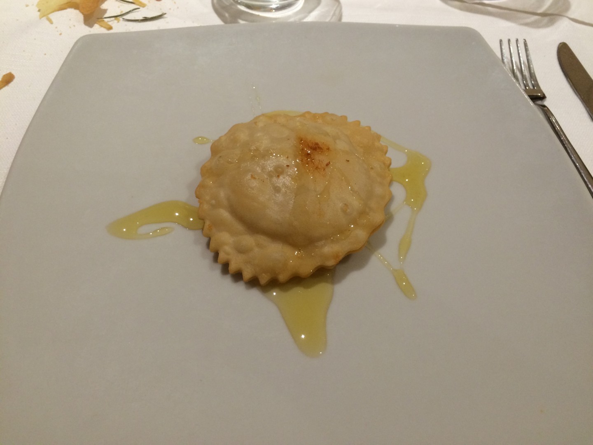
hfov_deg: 61.7
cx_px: 296
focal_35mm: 29
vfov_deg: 48.2
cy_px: 222
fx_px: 497
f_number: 2.2
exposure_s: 1/33
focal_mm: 4.15
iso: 160
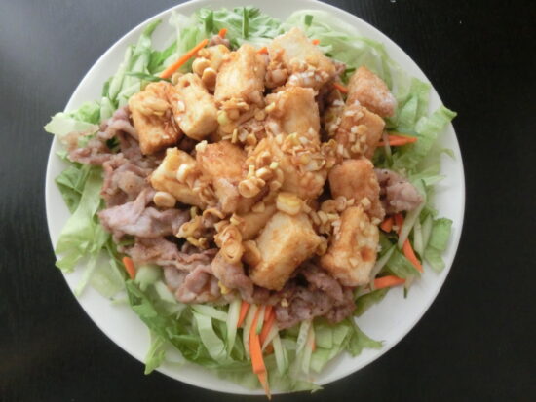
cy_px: 201
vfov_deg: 56.9
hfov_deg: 71.6
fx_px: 372
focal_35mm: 24
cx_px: 268
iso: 800
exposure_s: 1/250
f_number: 3
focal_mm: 4.24
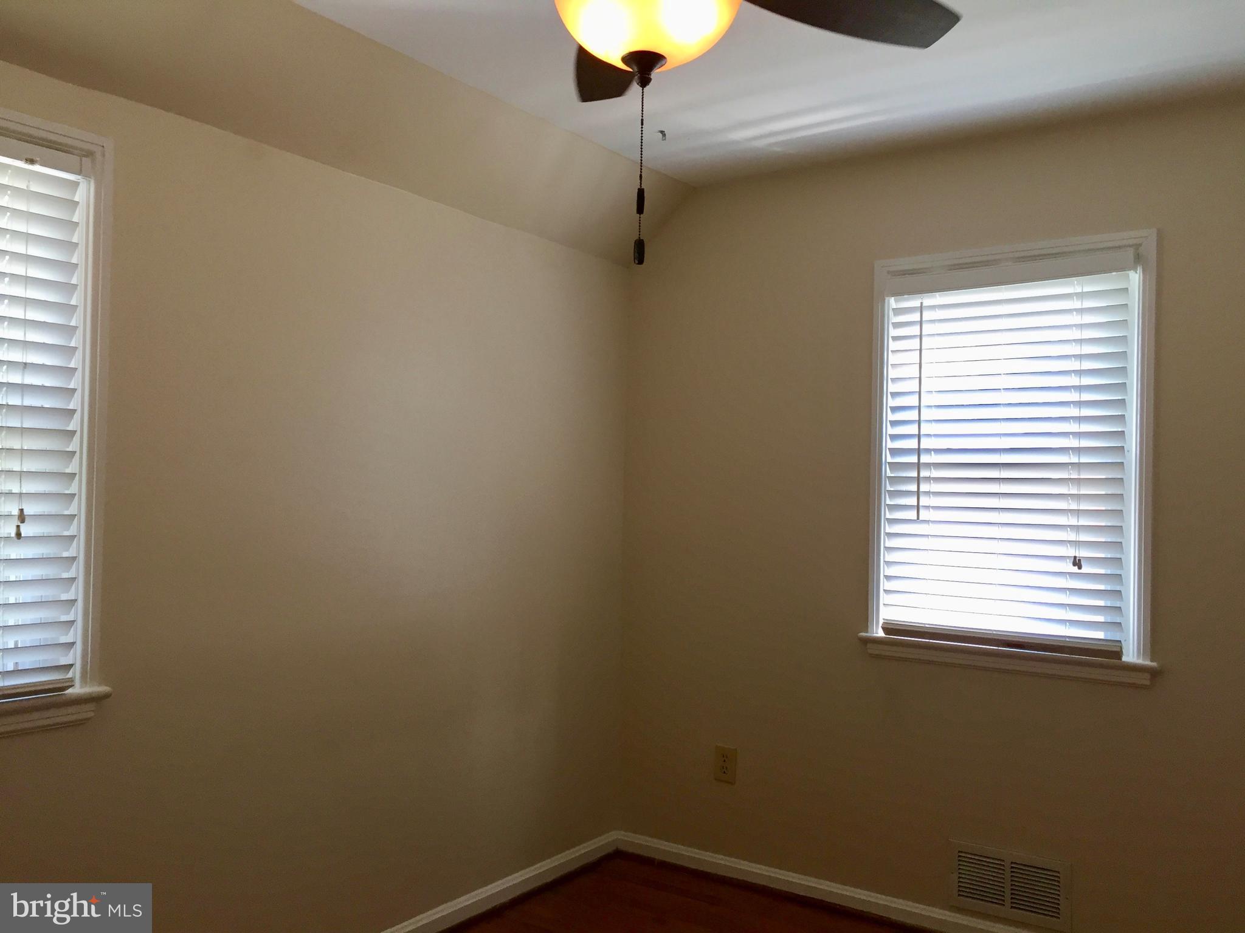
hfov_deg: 61.7
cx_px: 622
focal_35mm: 29
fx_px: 1043
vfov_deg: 48.2
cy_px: 466
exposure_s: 1/30
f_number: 2.2
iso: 32
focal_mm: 4.15
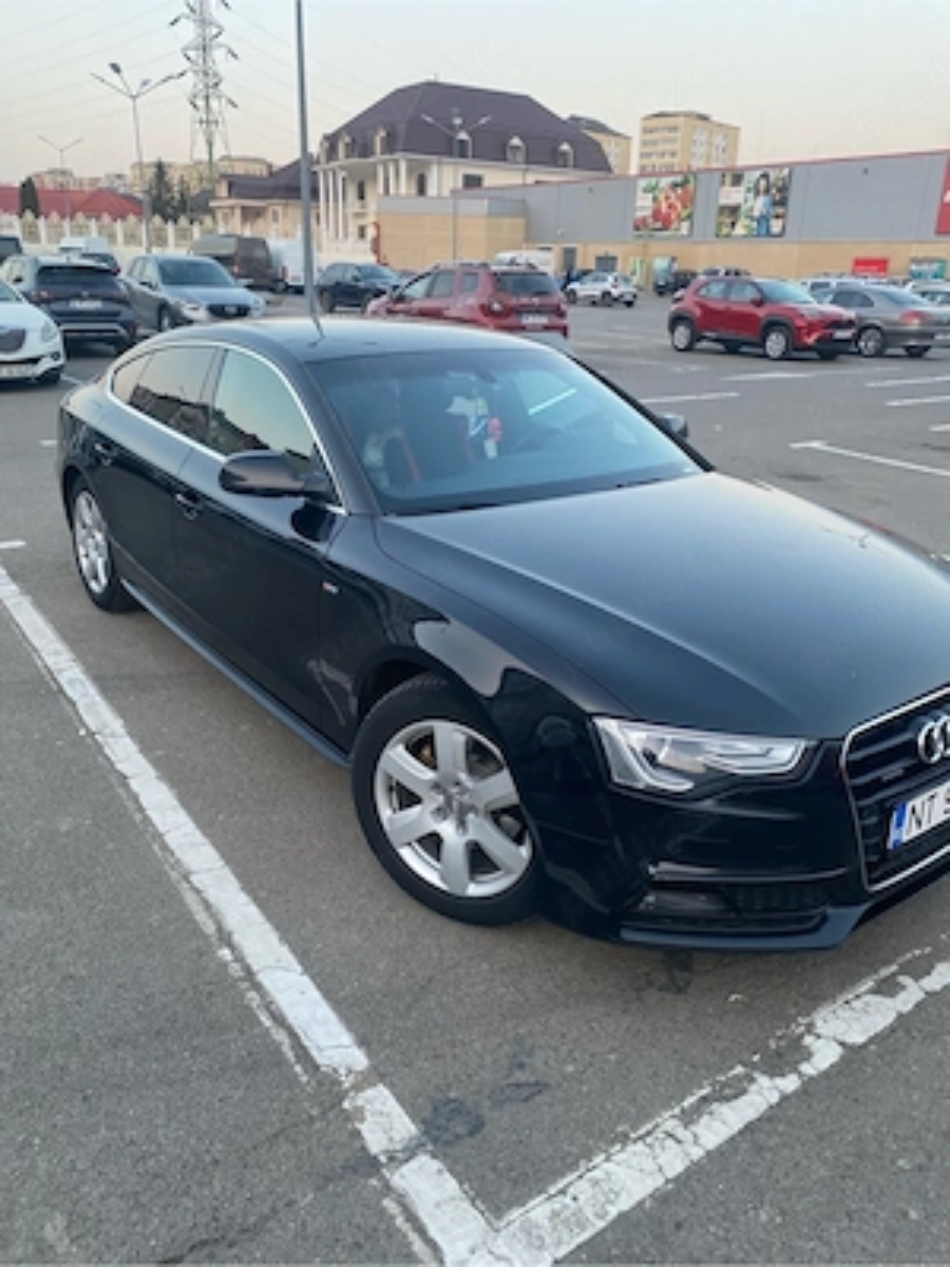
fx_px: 951
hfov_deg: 53.1
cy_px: 634
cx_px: 475
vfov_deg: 67.3
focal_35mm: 26
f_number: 1.8
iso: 100
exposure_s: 1/122
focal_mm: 4.25
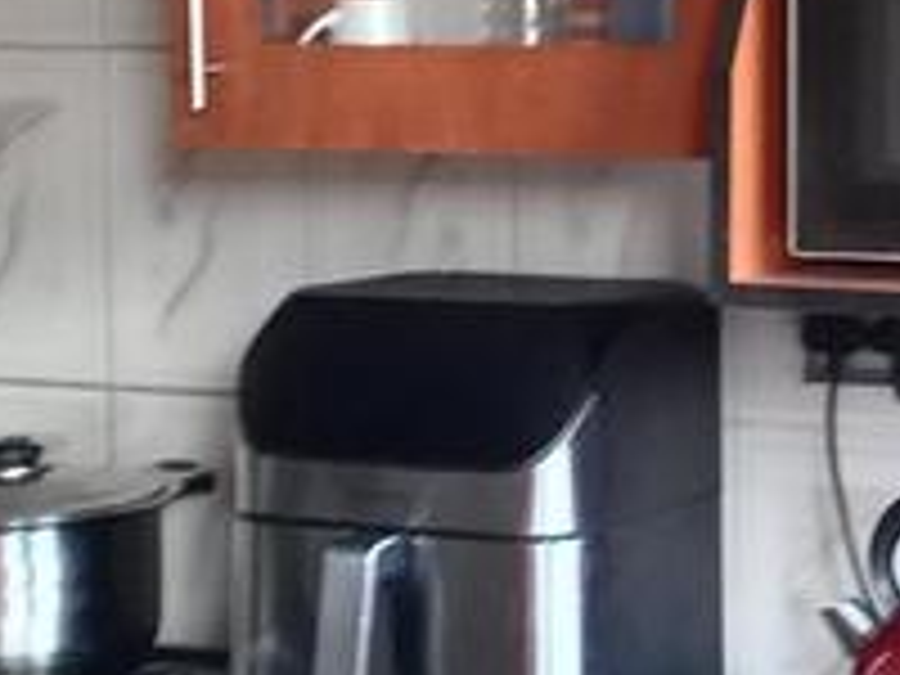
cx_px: 837
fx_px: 2808
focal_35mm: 108
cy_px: 202
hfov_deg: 17.9
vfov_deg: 13.7
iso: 1508
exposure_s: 1/20
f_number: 1.8
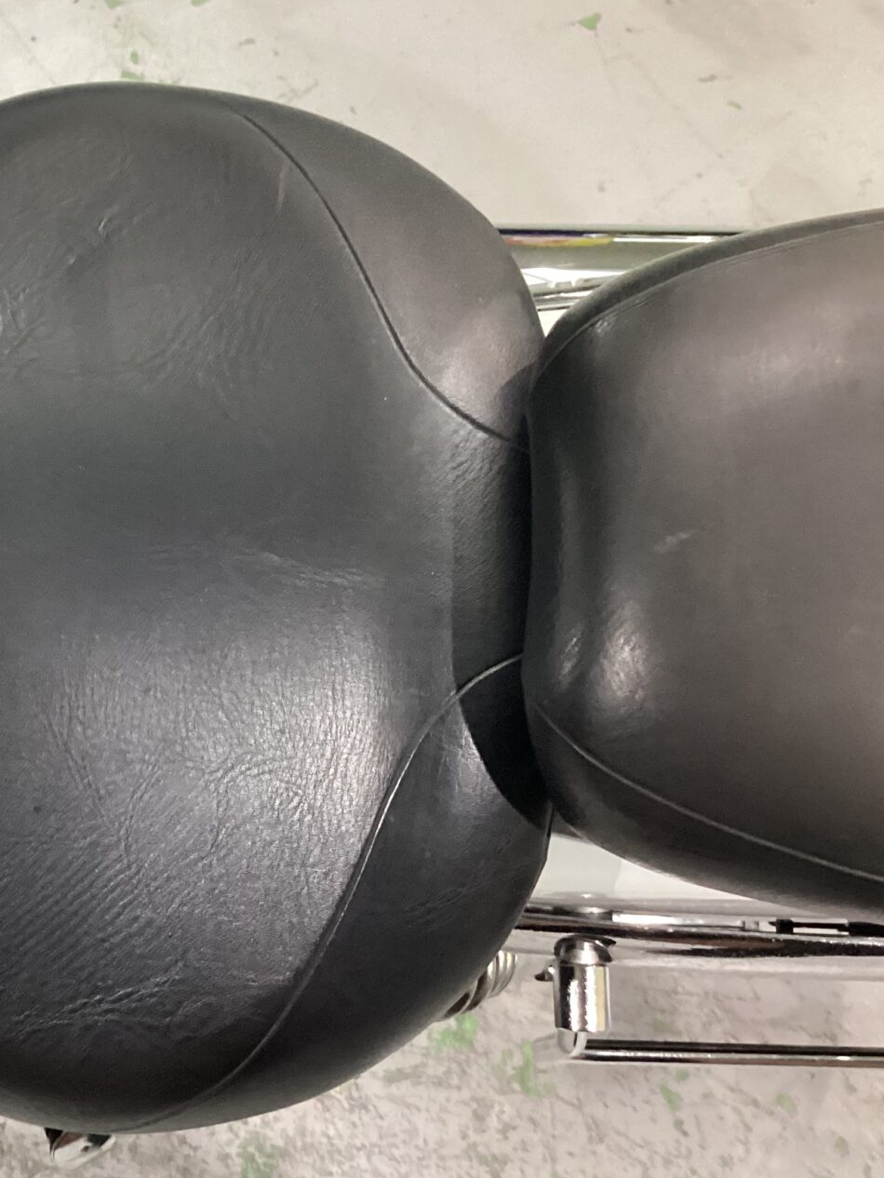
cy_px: 561
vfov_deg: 40.4
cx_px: 7
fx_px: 1600
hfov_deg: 29.0
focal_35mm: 47
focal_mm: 3.3
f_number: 2.4
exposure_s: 1/60
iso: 320
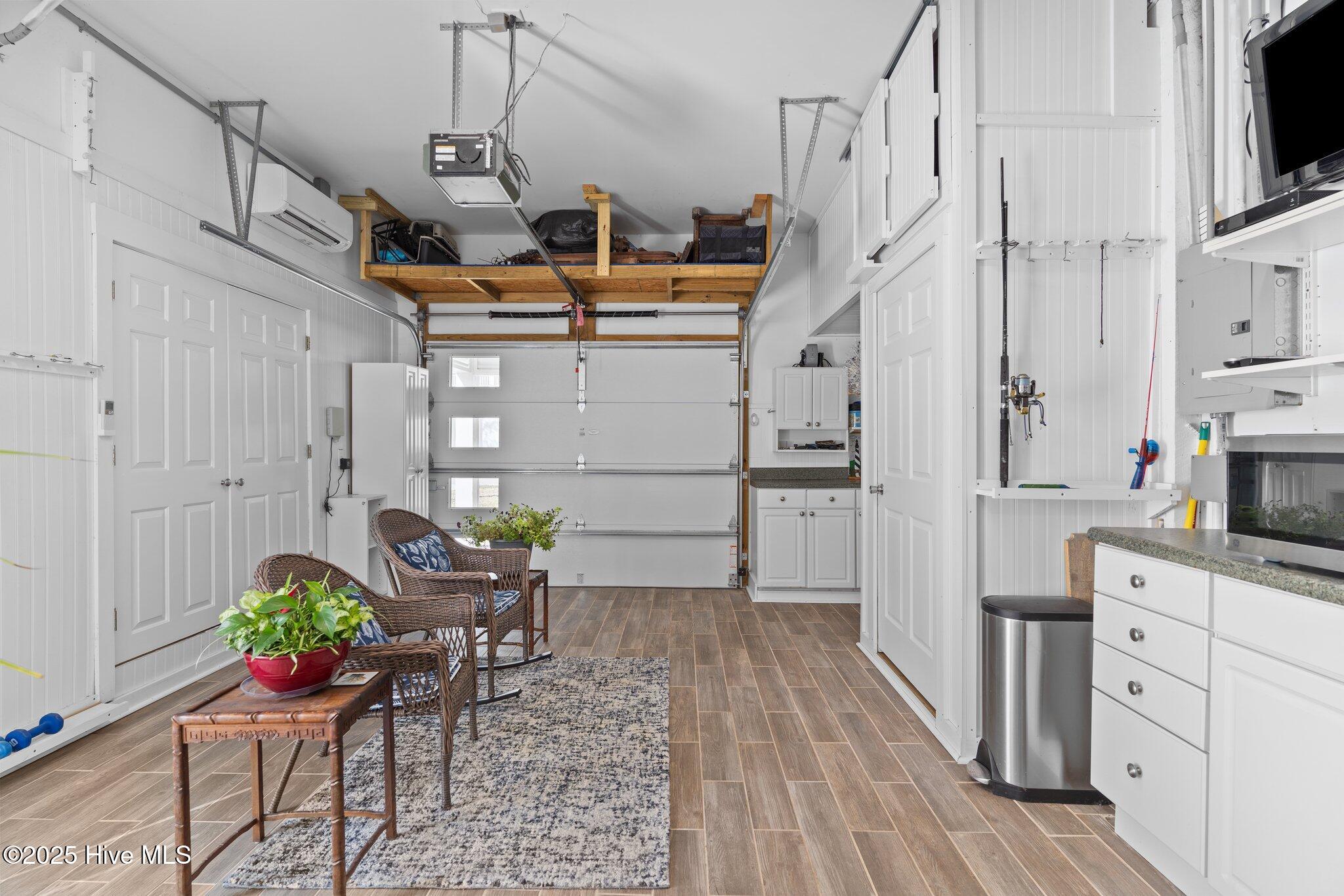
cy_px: 448
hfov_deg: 93.3
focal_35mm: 17
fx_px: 635
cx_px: 672
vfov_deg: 70.4
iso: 125
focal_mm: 17
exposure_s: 1/1.67
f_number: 5
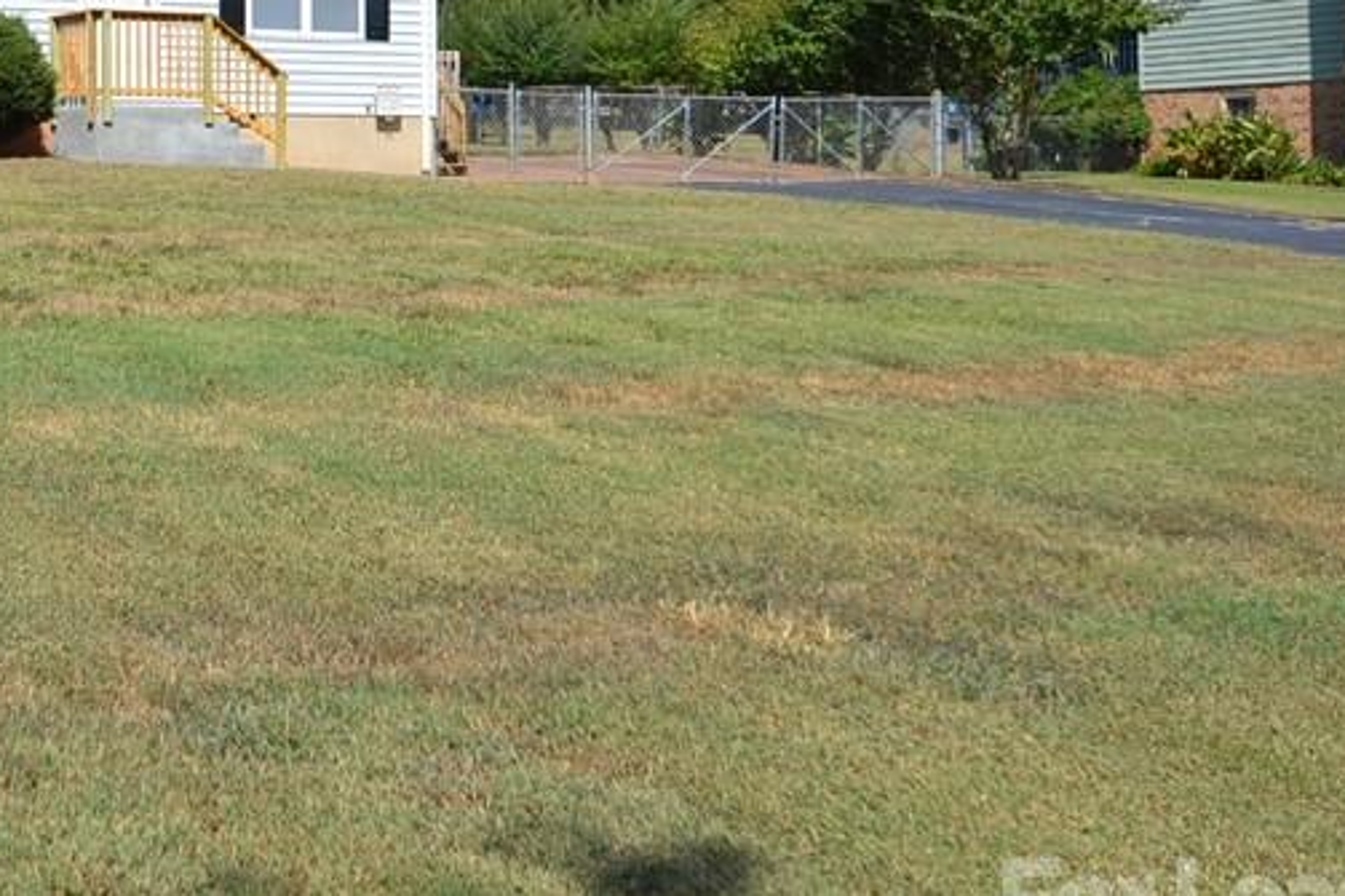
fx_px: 2057
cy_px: 155
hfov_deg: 33.9
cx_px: 94
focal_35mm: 55
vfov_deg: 24.1
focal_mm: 17
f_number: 8
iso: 100
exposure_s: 1/250
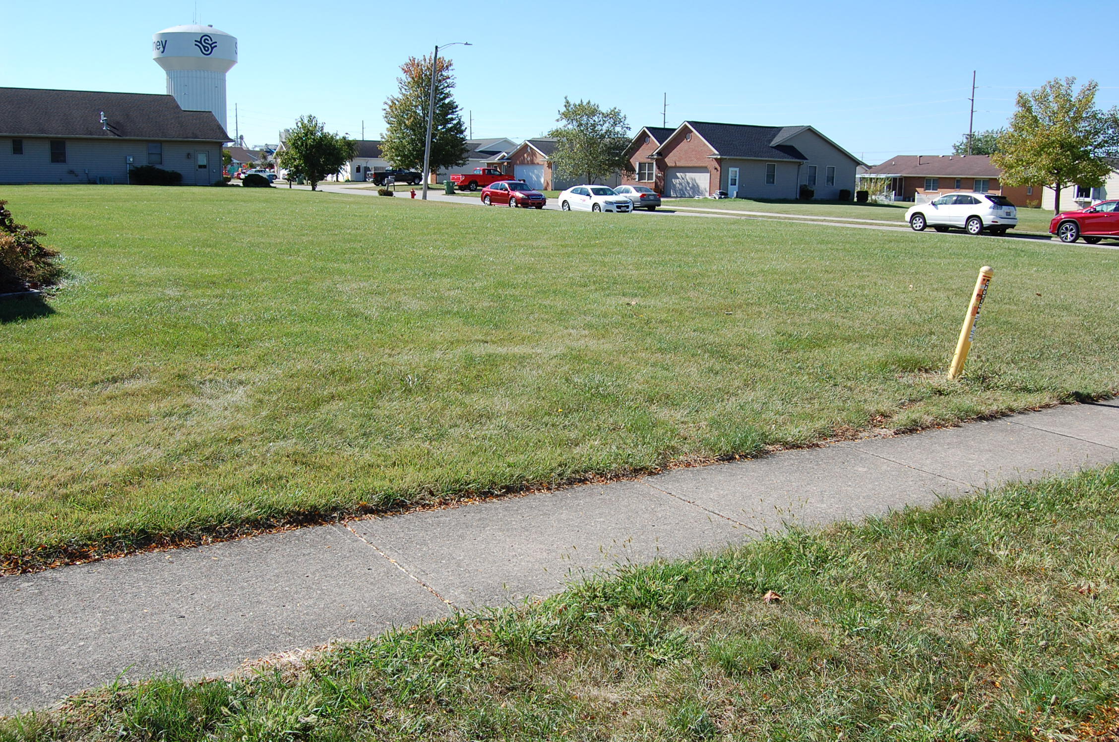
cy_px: 371
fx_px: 1071
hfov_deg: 55.2
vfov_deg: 38.2
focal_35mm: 34
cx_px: 560
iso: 200
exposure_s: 1/320
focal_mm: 23
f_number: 9
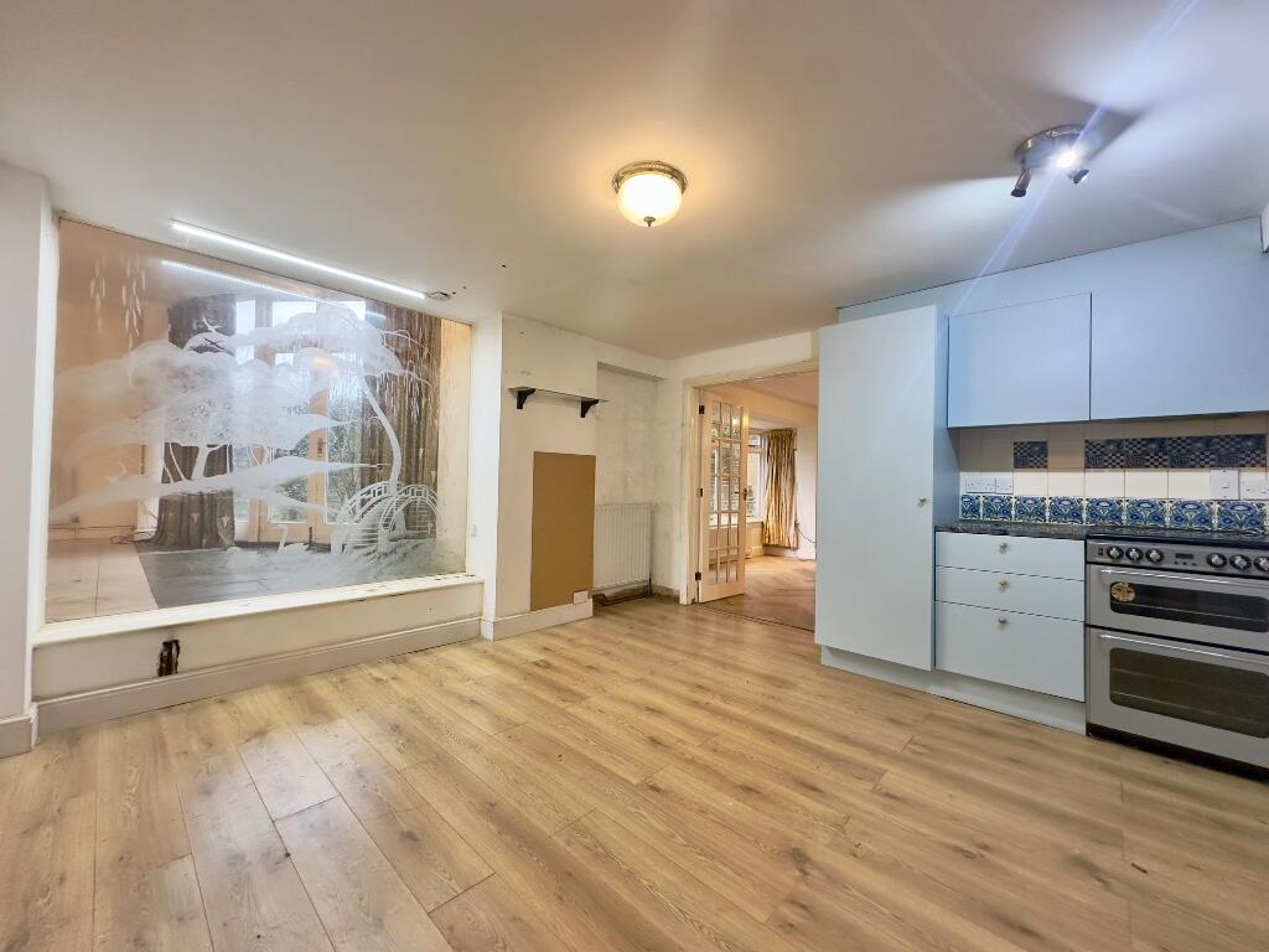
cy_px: 476
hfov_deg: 102.1
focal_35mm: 14
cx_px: 634
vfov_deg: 85.7
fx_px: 513
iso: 160
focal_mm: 2.22
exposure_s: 1/50
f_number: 2.2
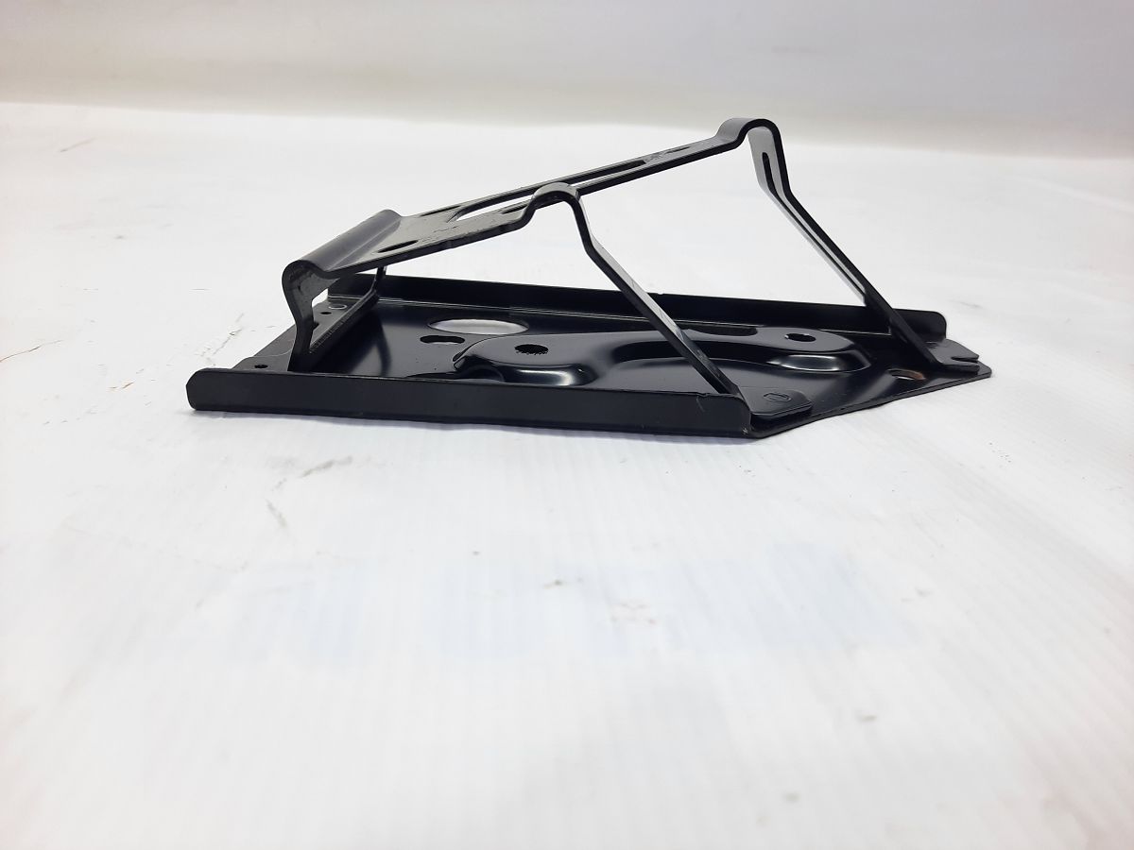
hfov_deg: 69.4
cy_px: 425
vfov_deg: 54.9
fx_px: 819
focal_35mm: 25
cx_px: 567
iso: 64
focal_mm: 4.6
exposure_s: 1/50
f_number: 2
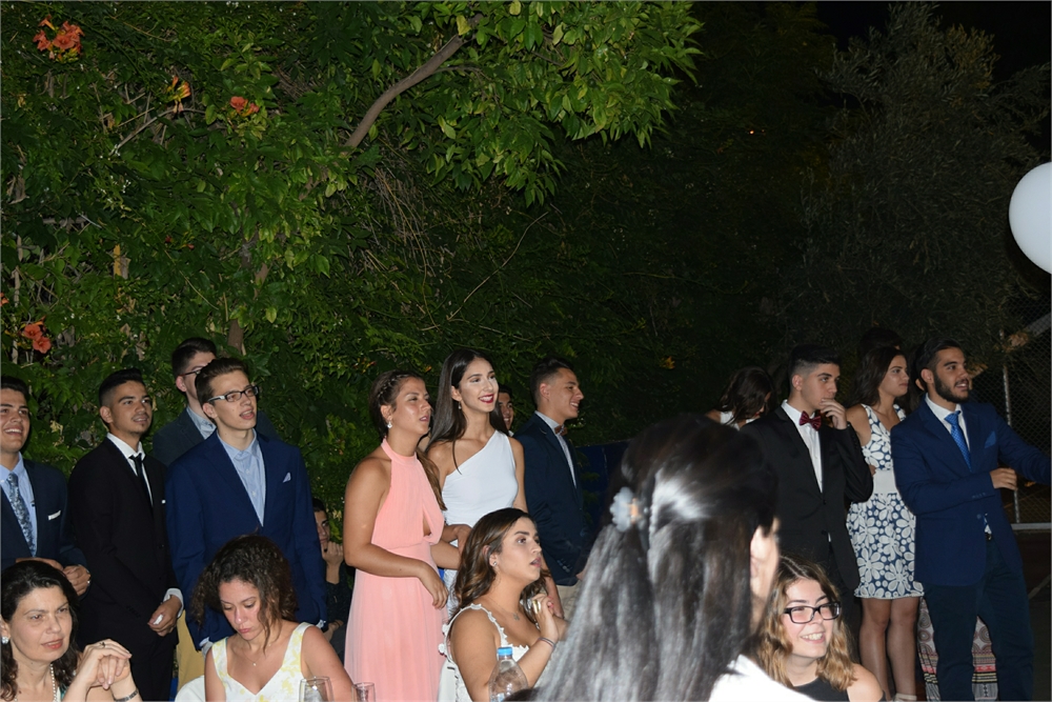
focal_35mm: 52
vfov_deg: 25.8
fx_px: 1534
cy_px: 351
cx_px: 526
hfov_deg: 37.8
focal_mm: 35
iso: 800
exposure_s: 1/60
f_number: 4.5
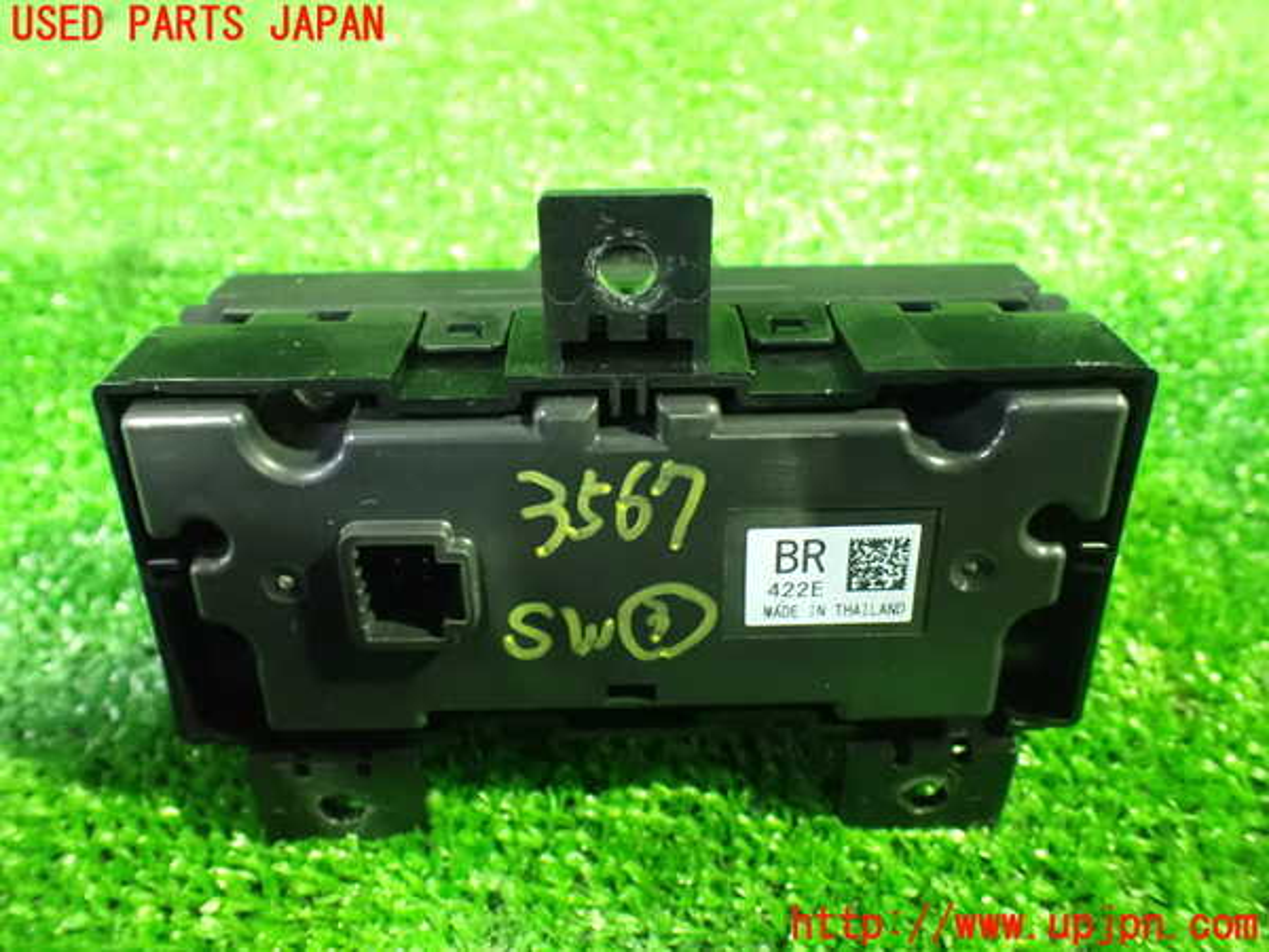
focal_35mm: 30
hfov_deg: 60.0
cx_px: 634
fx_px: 1100
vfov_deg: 46.8
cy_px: 476
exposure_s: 1/25
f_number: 2.3
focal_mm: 5.4
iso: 1600
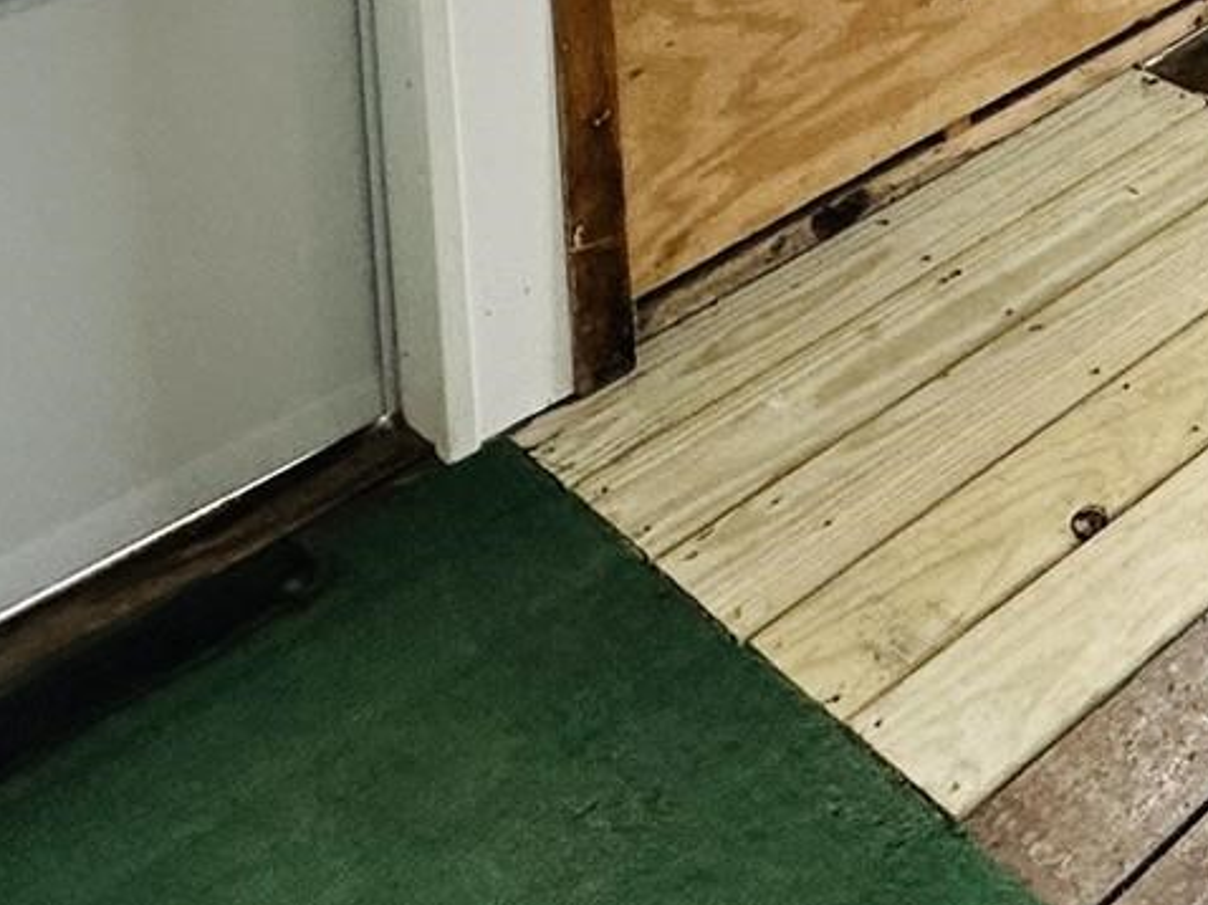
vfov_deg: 18.0
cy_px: -837
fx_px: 2093
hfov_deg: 27.1
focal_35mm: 60
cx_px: 1567
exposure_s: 1/99
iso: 100
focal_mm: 2.22
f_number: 2.2
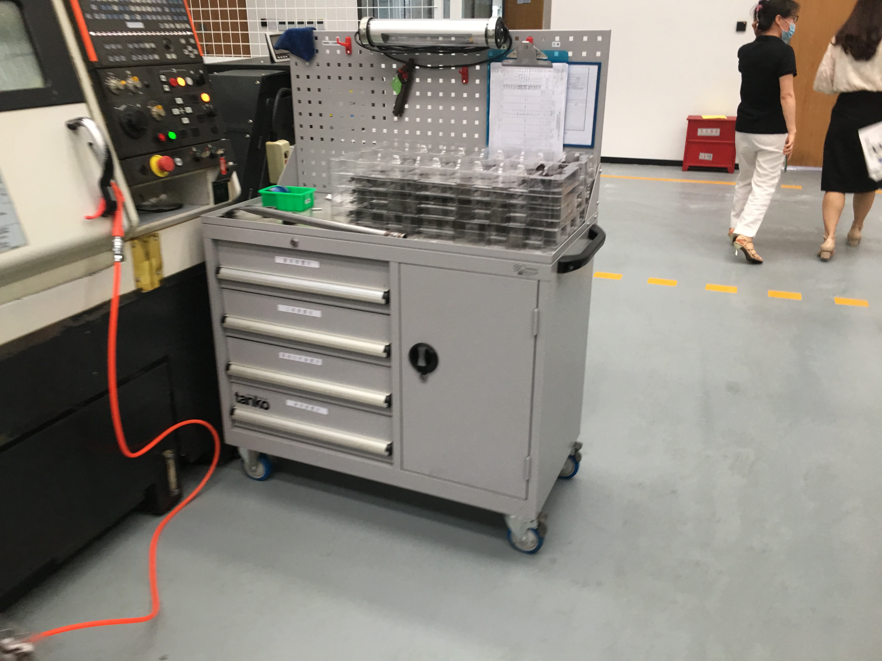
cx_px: 441
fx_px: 739
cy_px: 330
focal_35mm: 29
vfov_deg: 48.2
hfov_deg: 61.7
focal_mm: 4.15
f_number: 2.2
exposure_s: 1/17
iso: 50
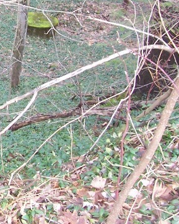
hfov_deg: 15.0
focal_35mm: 94
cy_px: 46
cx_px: -103
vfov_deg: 20.2
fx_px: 623
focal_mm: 5.6
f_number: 2.7
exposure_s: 1/90
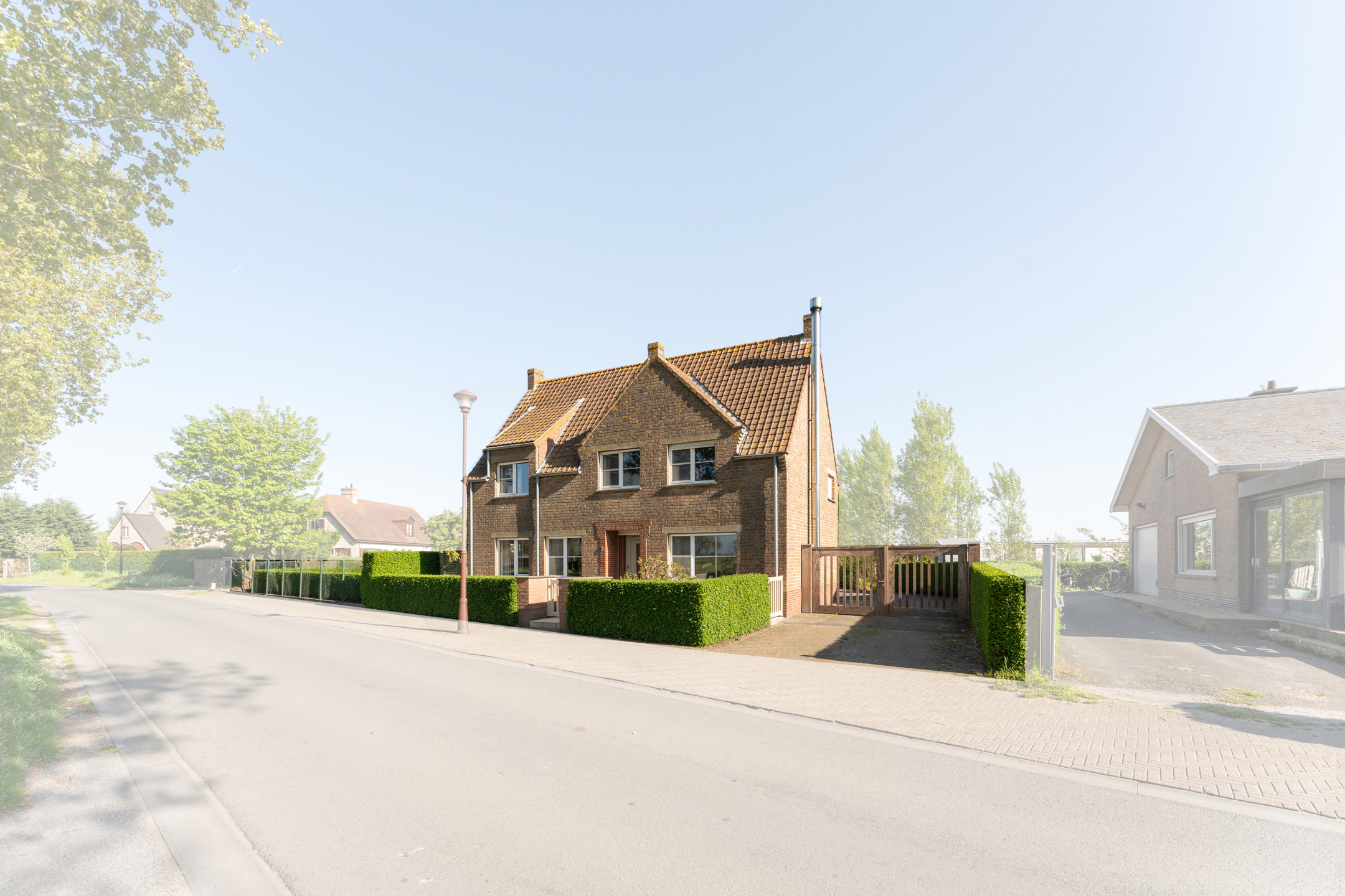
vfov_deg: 81.2
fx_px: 523
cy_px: 448
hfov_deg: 104.3
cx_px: 672
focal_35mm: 14
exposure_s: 1/320
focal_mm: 14
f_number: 9
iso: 250
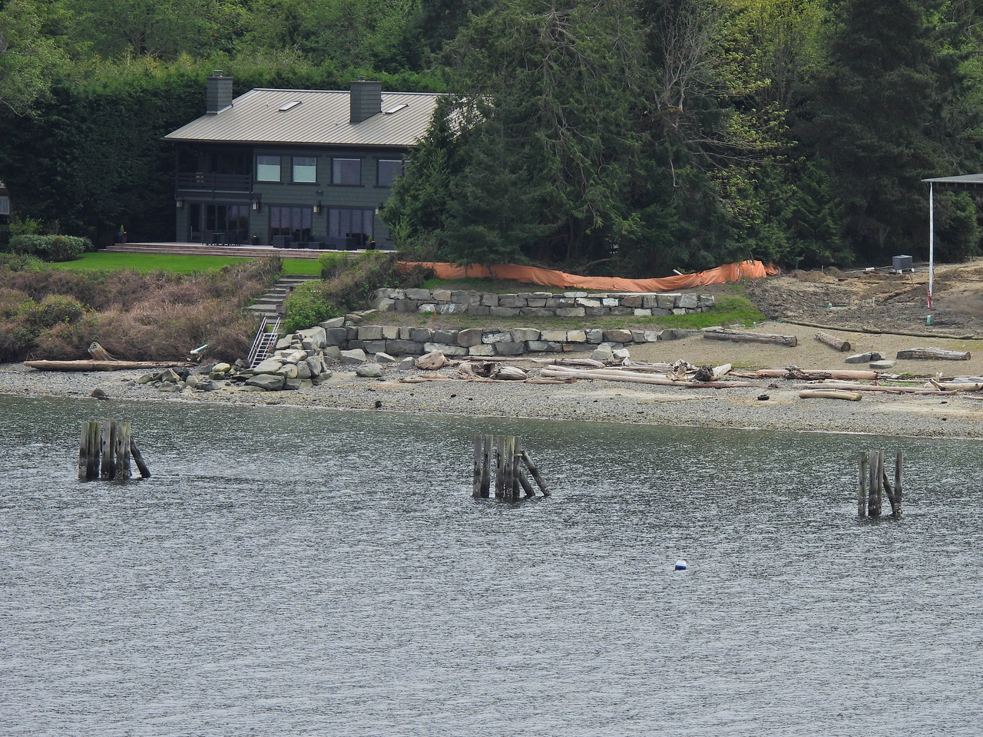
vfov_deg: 3.7
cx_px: 492
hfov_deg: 5.0
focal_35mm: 400
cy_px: 368
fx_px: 11359
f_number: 5
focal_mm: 71.4
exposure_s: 1/640
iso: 100
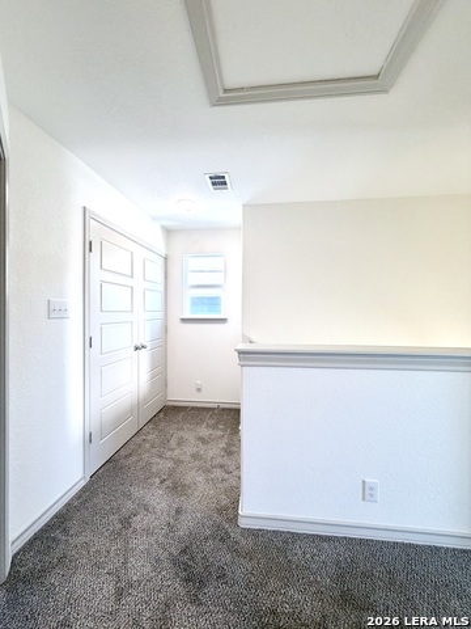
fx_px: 254
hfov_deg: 85.7
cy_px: 314
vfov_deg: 102.1
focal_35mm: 14
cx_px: 236
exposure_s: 1/120
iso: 160
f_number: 2.2
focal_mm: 2.22
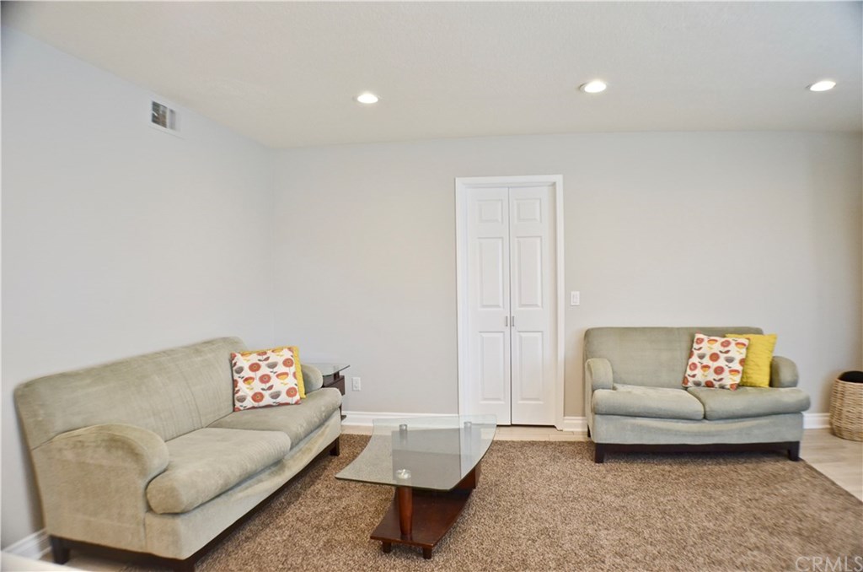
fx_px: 718
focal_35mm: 30
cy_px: 286
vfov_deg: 43.4
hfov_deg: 62.0
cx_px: 432
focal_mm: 20
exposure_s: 1/50
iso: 400
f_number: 3.8
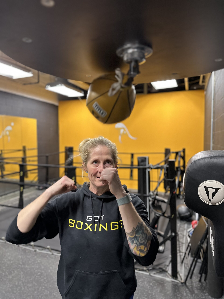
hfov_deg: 56.8
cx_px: 112
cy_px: 150
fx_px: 207
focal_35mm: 24
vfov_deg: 71.6
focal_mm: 6.86
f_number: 1.78
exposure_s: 1/60
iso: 250
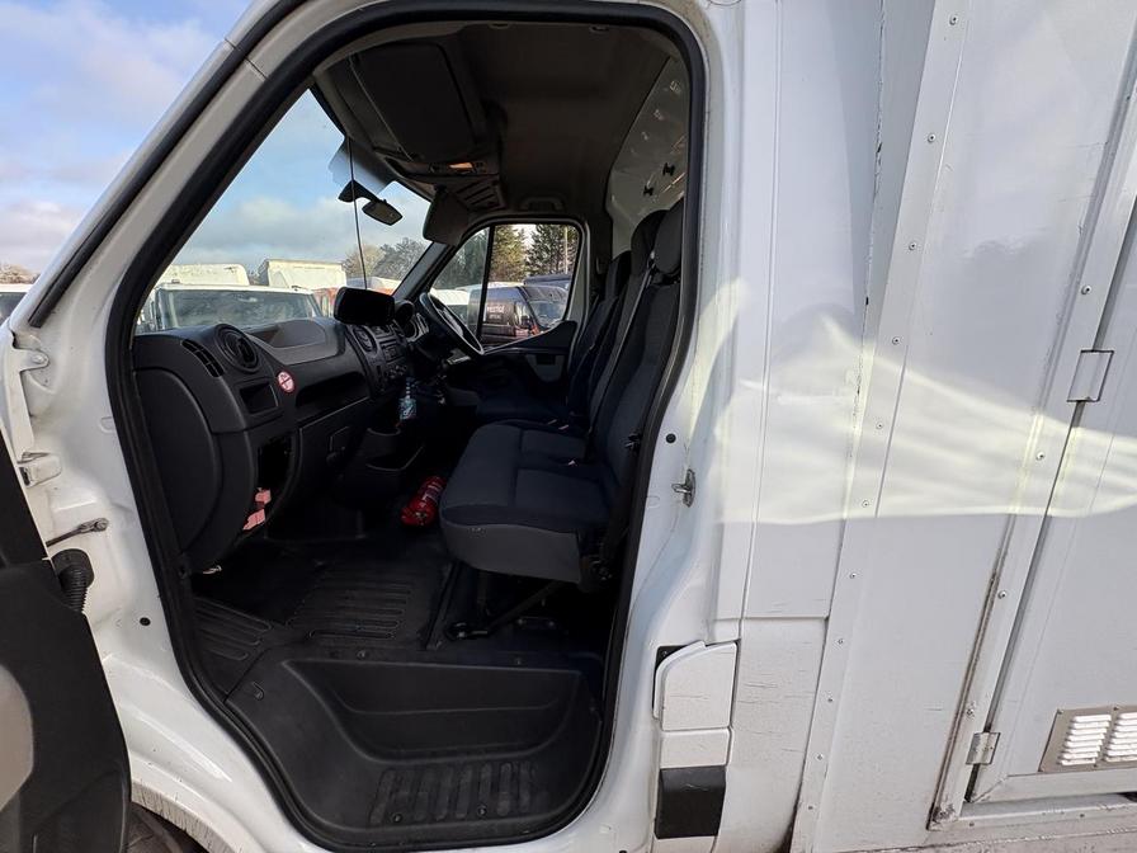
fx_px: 460
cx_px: 568
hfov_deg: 102.1
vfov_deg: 85.7
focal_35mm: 14
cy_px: 426
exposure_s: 1/296
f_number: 2.2
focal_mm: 2.22
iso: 40
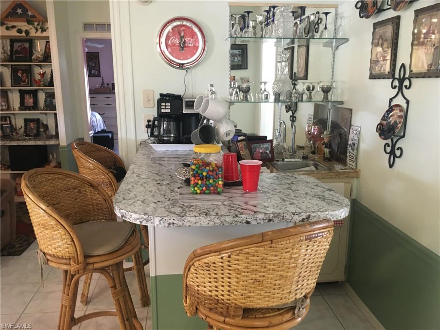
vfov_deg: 48.2
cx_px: 220
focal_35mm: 29
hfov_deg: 61.7
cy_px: 165
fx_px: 369
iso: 200
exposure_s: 1/24
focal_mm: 4.15
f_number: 2.2
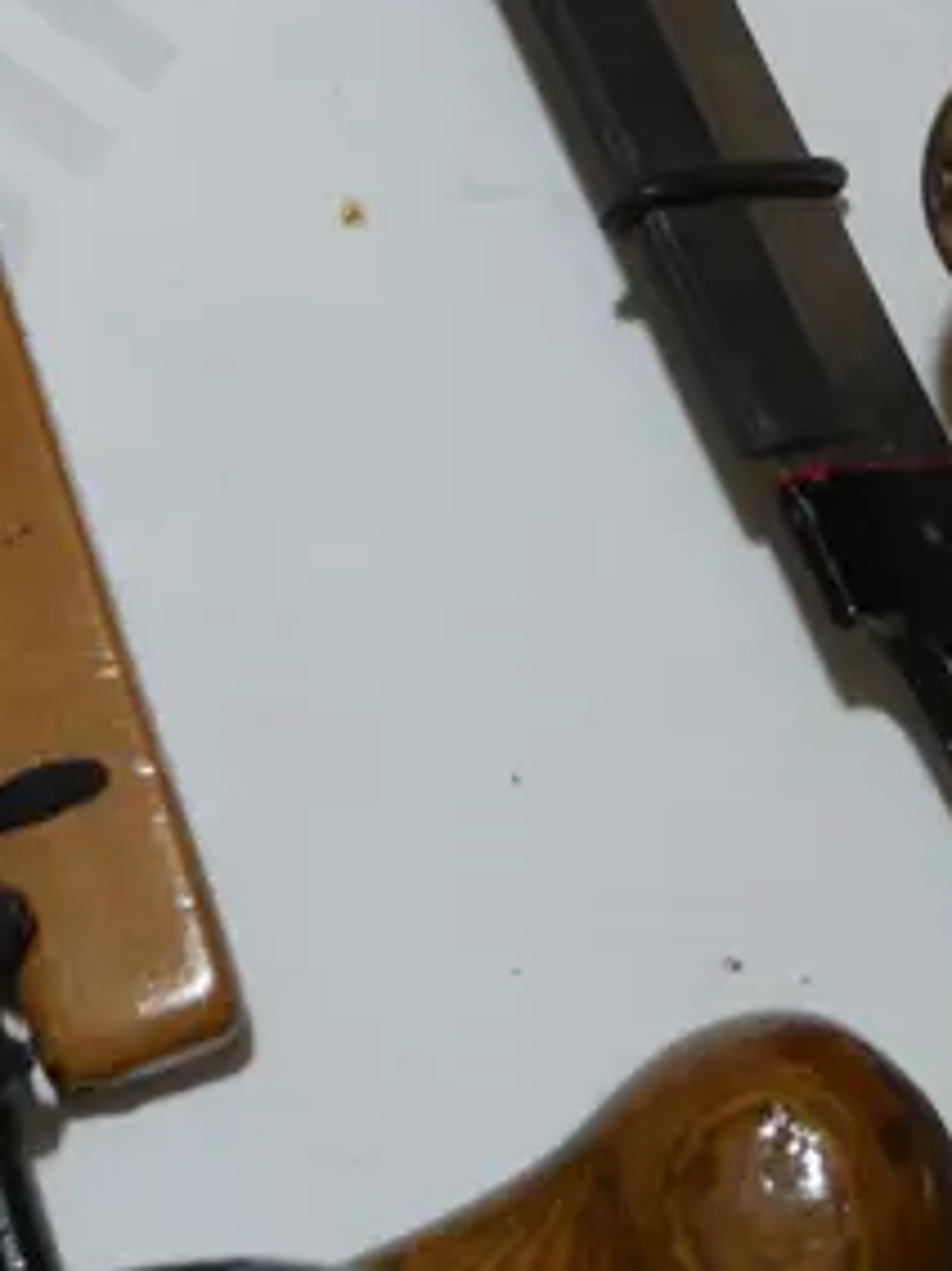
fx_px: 5321
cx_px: 456
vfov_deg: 13.0
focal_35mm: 145
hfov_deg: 10.2
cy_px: -490
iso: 200
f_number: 4.4
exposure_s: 1/125
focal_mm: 20
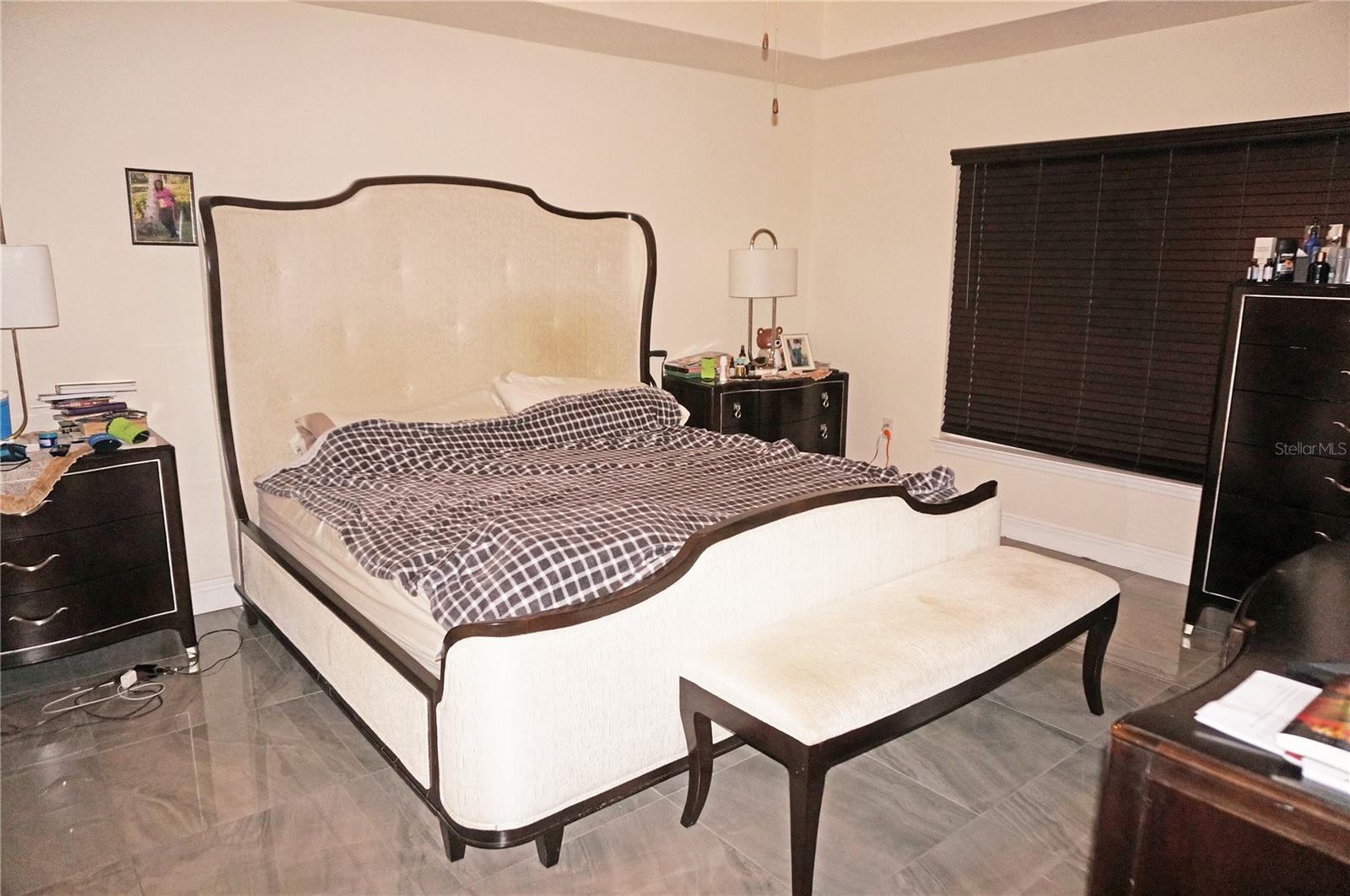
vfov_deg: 53.0
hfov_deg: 73.8
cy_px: 448
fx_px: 899
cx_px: 675
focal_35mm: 24
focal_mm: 16
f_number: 3.5
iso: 800
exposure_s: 1/80
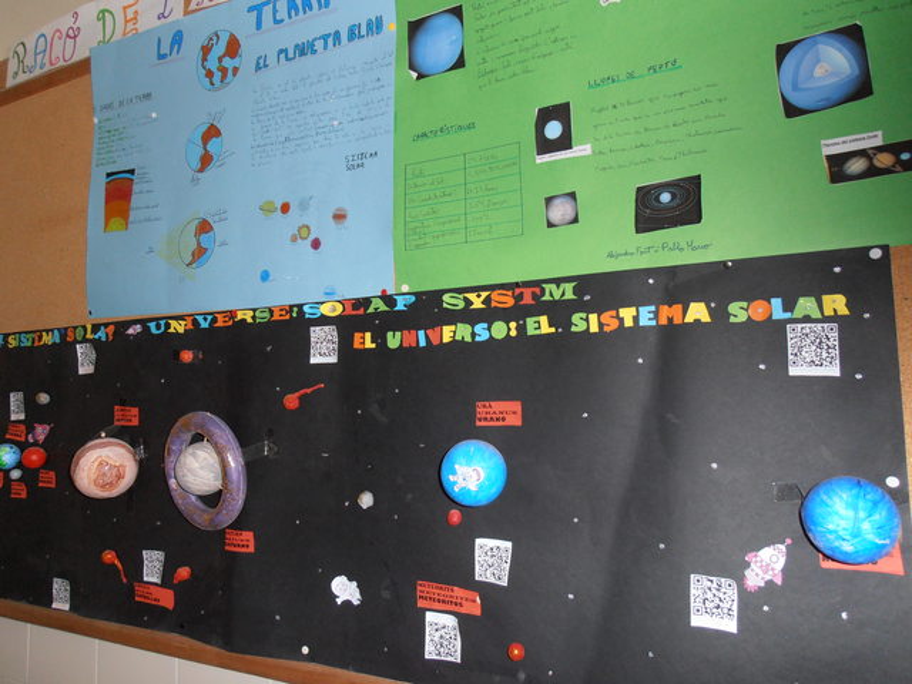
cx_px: 456
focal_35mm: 24
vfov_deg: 56.8
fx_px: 632
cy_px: 342
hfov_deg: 71.6
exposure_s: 1/30
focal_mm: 4.2
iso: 125
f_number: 3
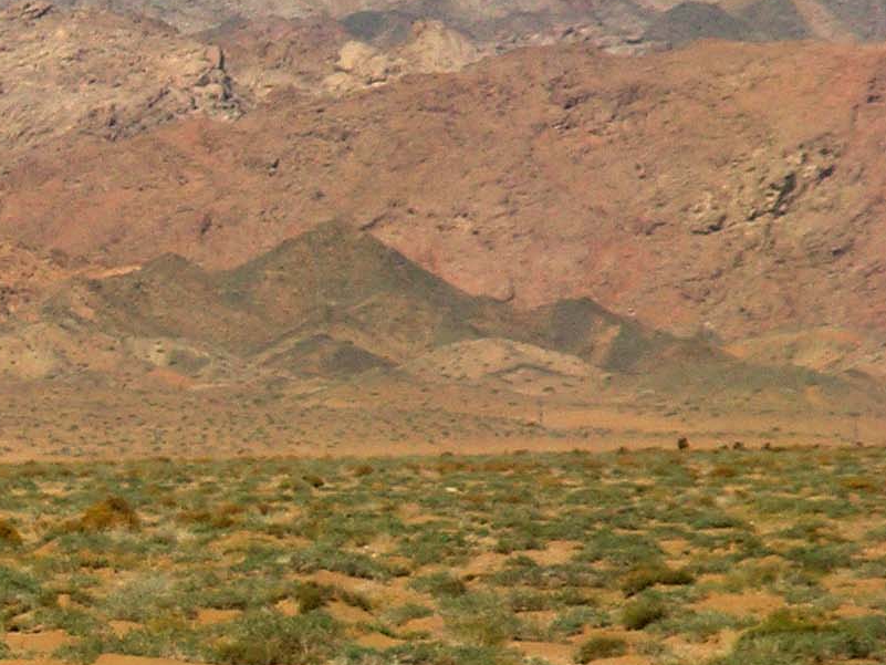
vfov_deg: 2.5
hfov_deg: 3.3
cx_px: -531
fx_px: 15487
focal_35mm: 605
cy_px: 531
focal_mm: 39
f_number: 6
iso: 64
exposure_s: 1/800
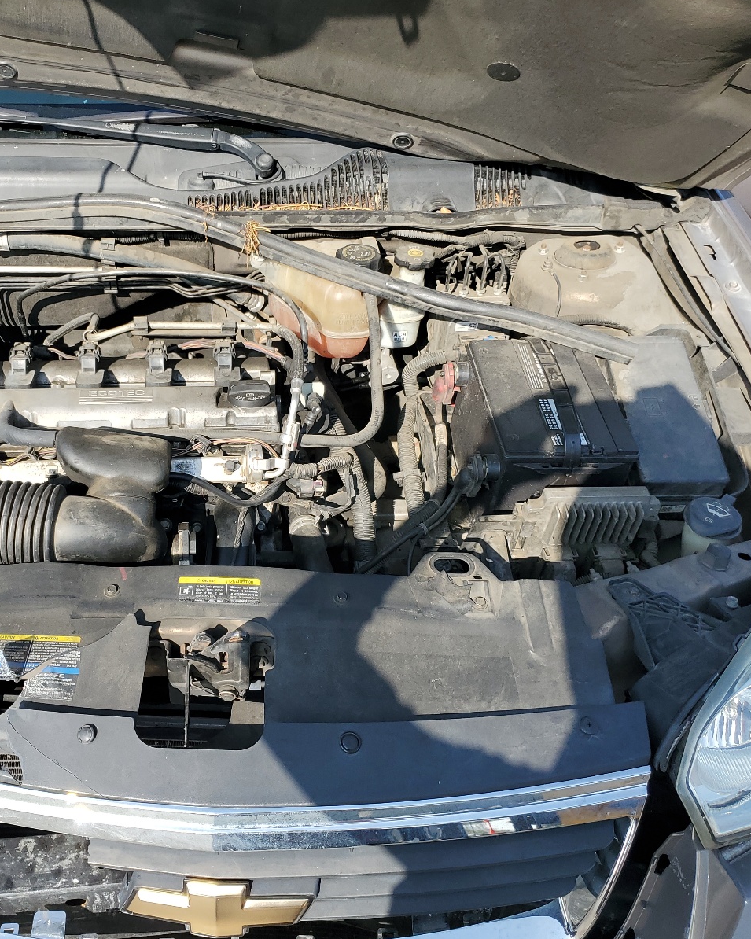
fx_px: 945
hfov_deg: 42.4
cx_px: 217
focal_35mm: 34
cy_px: 470
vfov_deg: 52.8
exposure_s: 1/1250
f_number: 1.5
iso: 50
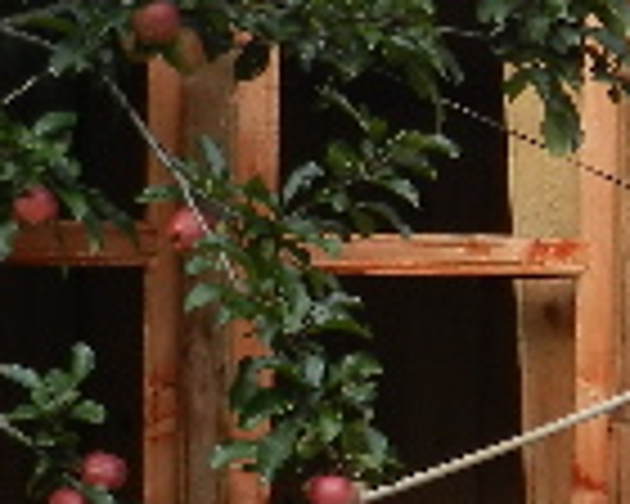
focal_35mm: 162
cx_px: 1192
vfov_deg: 9.2
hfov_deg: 11.0
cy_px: 850
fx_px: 3021
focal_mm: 5.1
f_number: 3.6
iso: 160
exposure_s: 1/160
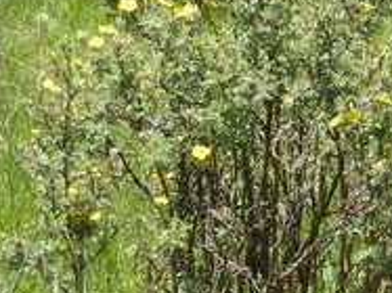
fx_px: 3112
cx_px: 371
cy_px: 263
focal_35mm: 275
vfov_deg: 5.4
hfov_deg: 7.2
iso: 125
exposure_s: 1/250
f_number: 5
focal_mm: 18.5
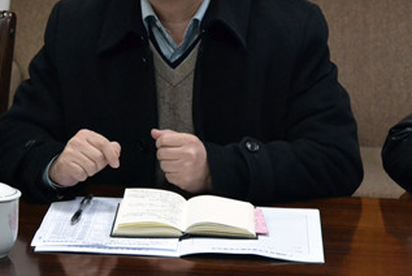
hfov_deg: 13.2
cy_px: 47
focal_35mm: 156
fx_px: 1786
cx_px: 187
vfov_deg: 8.8
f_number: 5.6
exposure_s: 1/50
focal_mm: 55
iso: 3200
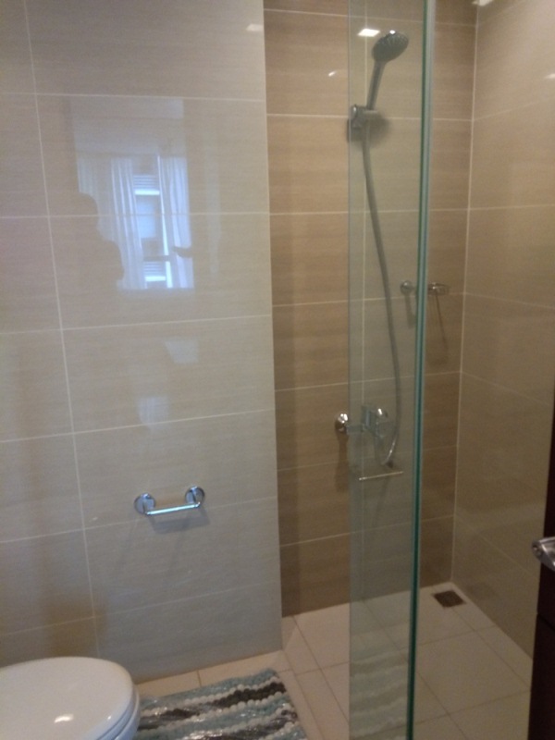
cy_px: 370
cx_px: 278
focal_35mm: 31
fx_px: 663
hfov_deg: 45.4
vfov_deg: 58.4
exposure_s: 1/14.3
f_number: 2.2
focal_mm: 3.69
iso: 500
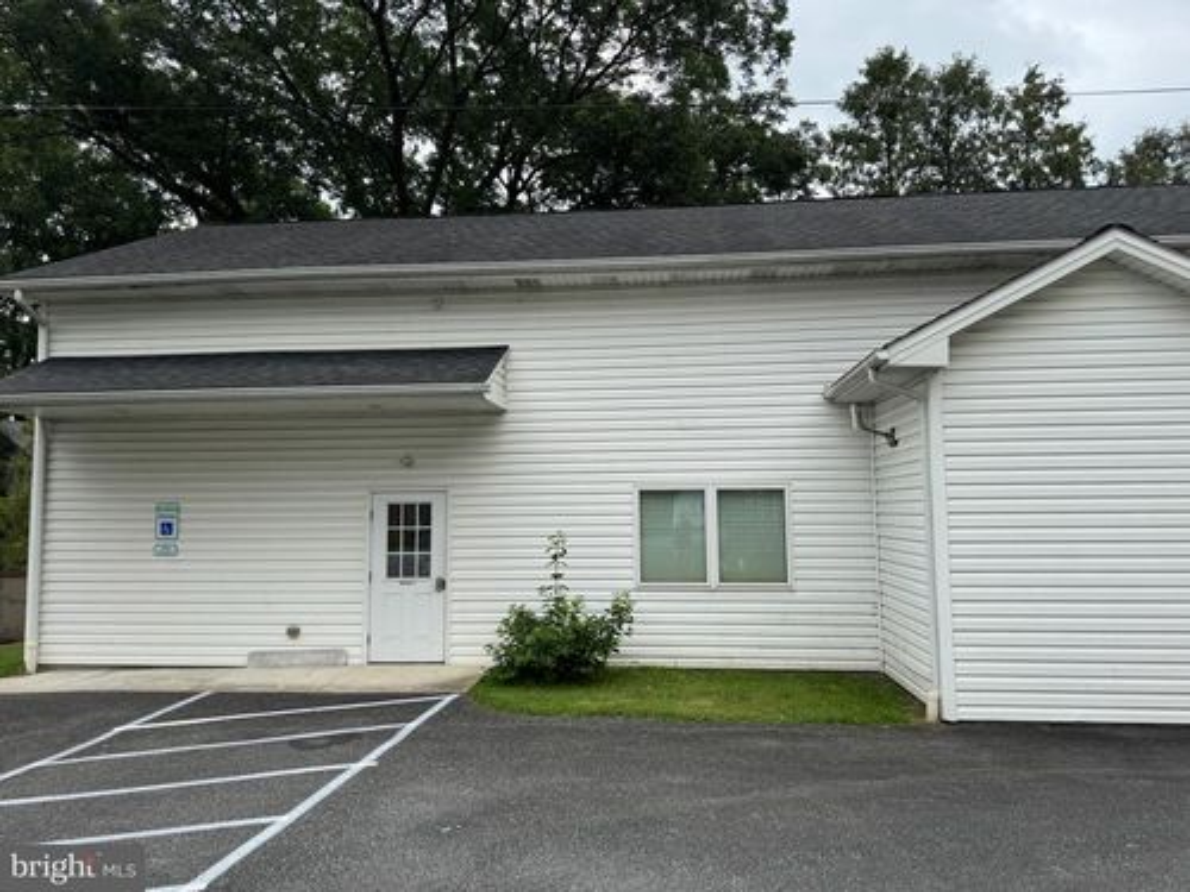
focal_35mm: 24
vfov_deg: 56.8
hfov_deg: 71.6
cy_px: 446
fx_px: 825
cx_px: 595
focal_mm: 6.76
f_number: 1.78
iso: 80
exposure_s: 1/2252
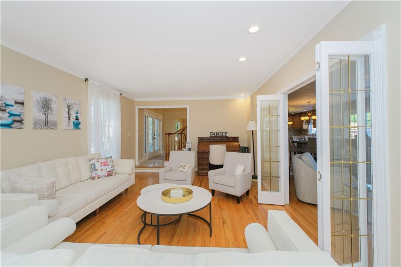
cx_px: 200
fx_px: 167
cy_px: 134
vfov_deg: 77.3
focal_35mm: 15
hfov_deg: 100.4
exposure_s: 1/60
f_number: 8
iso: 640
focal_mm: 10
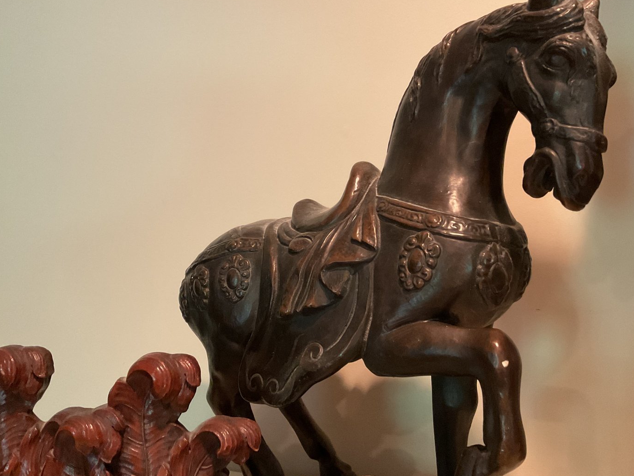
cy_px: 219
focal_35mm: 32
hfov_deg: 56.8
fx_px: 586
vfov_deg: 44.1
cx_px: 331
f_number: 1.8
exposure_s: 1/30
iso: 320
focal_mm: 3
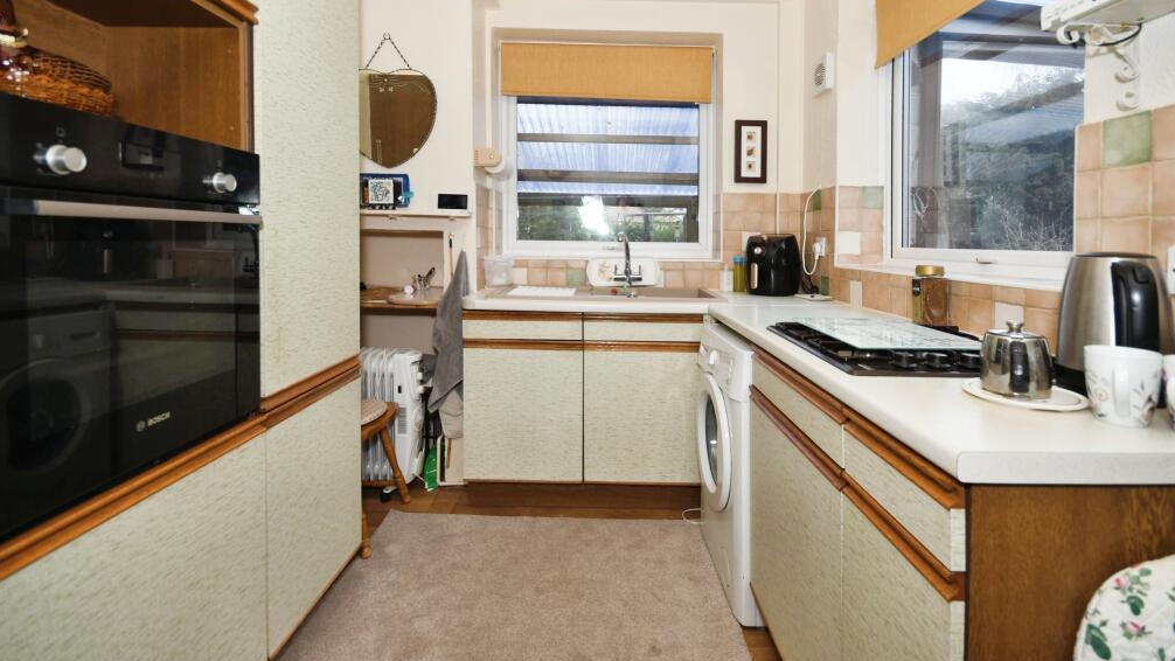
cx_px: 597
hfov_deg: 99.4
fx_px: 499
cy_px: 277
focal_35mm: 16
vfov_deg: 66.7
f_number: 8
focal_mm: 10
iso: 400
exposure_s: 1/80
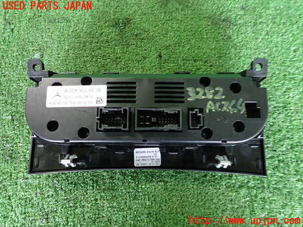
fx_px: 219
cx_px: 152
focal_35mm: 25
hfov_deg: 69.4
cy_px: 114
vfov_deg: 54.9
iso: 640
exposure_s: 1/30
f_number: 2
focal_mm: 4.5
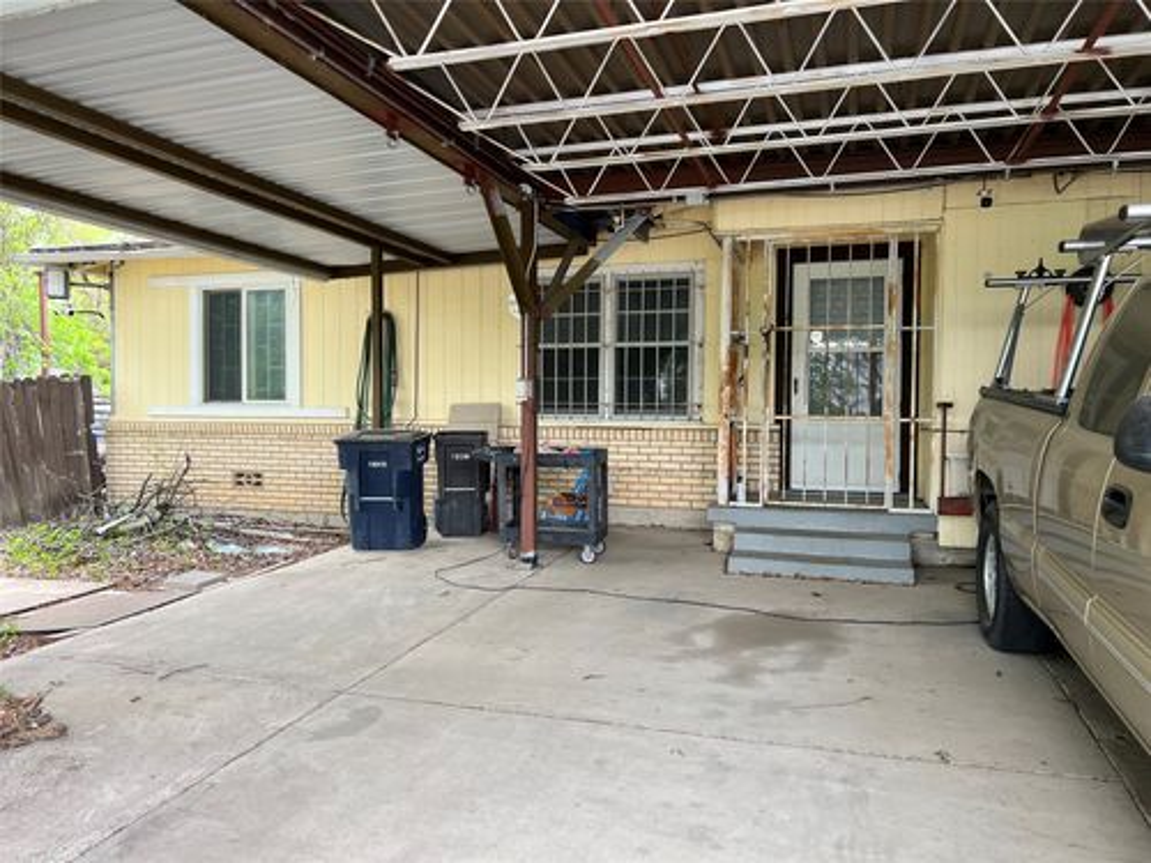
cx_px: 576
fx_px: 865
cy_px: 432
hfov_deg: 67.3
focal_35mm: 26
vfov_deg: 53.1
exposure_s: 1/121
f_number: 1.5
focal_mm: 5.7
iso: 125
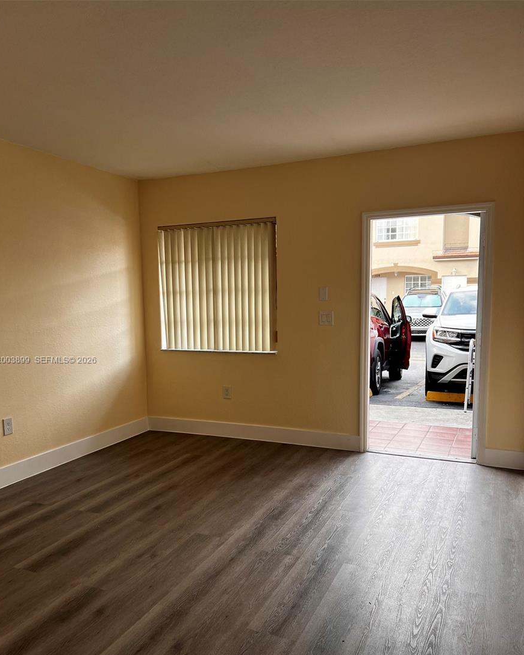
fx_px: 543
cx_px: 255
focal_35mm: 28
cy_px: 361
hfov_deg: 51.5
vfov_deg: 62.1
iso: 64
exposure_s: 1/151
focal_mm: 5.7
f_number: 1.5
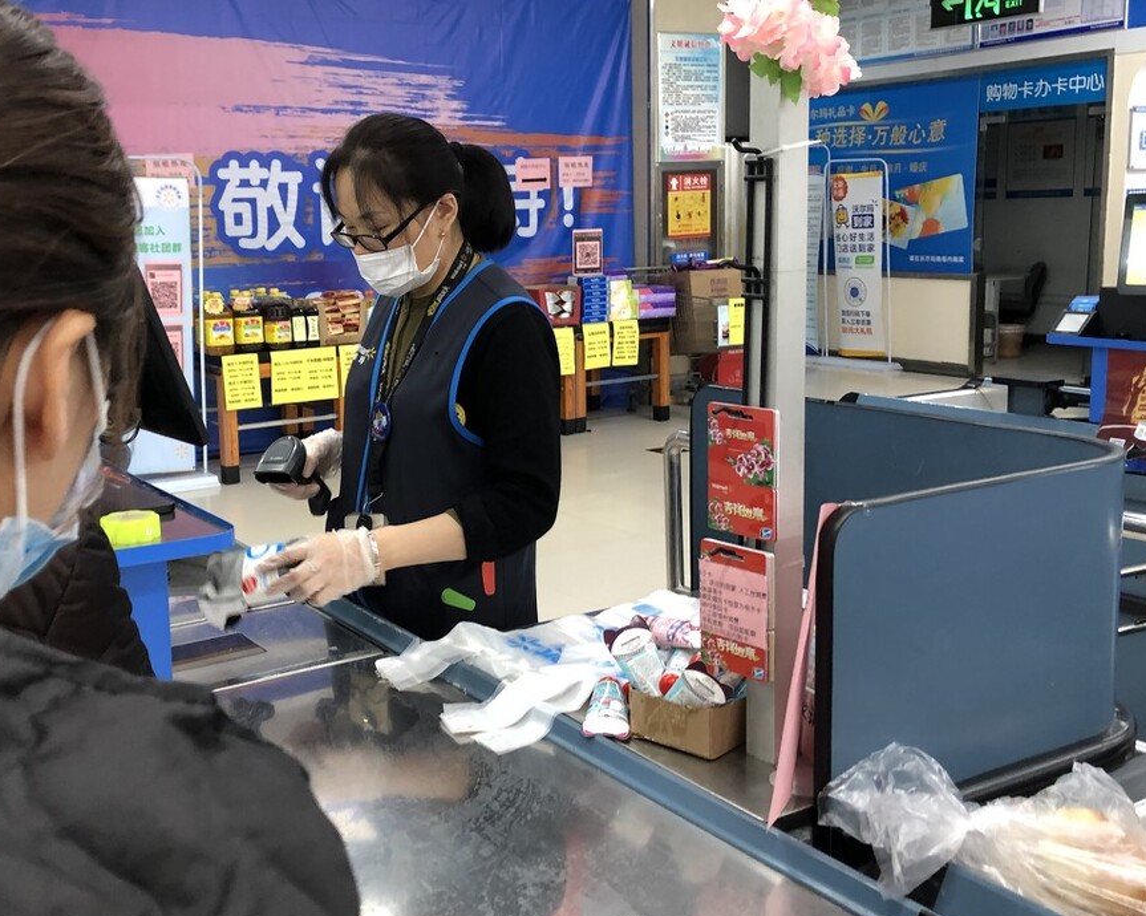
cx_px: 418
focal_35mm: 38
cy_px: 417
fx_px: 1289
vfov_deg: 39.1
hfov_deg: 47.4
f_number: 1.8
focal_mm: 3.99
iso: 200
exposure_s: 1/50
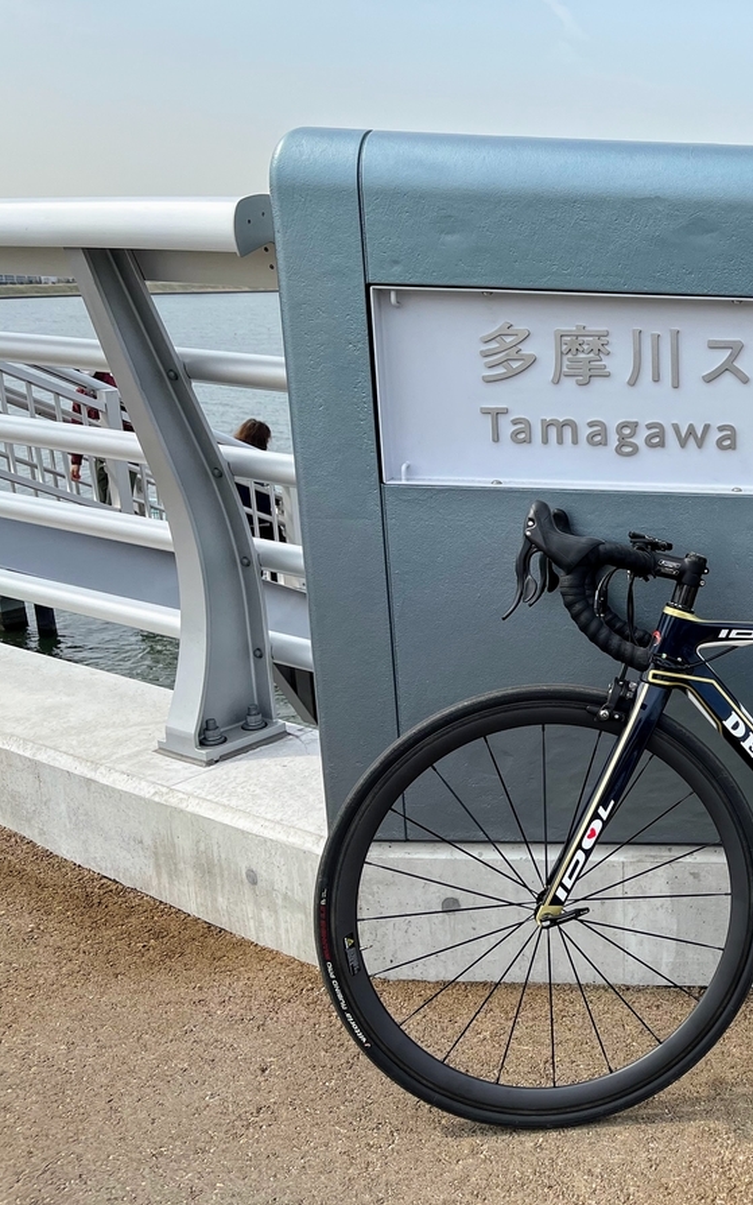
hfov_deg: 31.2
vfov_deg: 52.7
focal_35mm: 37
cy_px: 604
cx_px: 797
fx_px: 1214
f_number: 1.6
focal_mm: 5.1
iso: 50
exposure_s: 1/2632
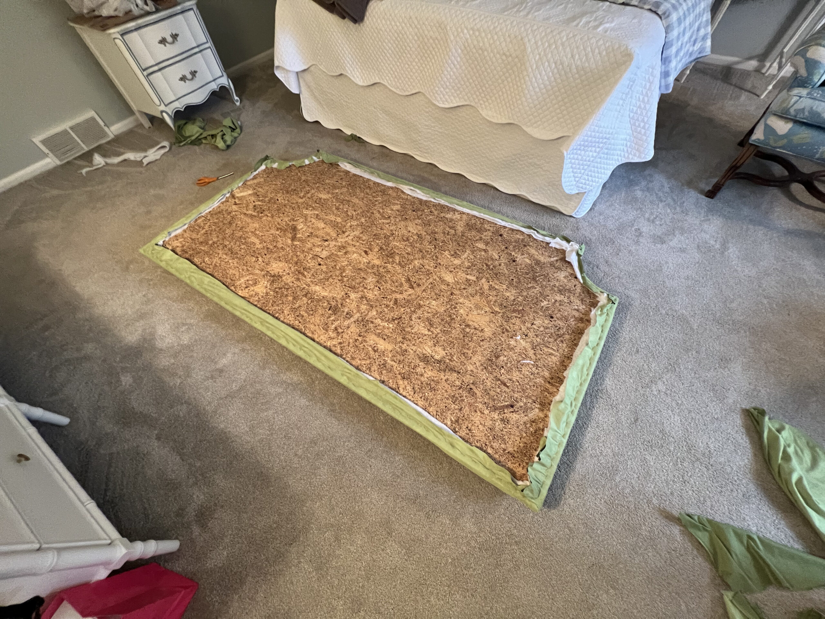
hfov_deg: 106.2
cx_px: 412
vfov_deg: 89.9
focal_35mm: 13
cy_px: 310
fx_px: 310
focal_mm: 1.57
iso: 500
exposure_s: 1/60
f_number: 1.8
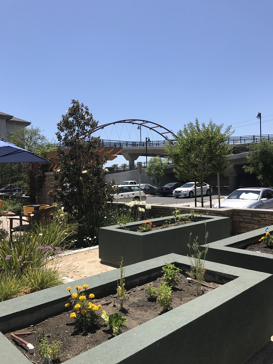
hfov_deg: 49.8
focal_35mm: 28
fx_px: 294
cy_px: 182
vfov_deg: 63.4
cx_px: 136
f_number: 1.8
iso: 20
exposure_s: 1/2227
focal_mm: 3.99
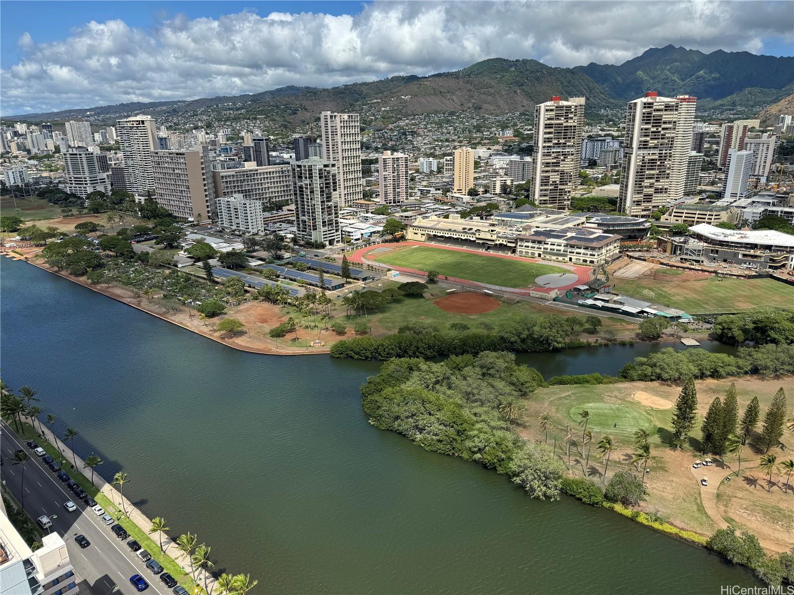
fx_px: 550
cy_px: 298
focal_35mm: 24
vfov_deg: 56.8
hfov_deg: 71.6
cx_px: 397
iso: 80
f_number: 1.78
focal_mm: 6.76
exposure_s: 1/4950
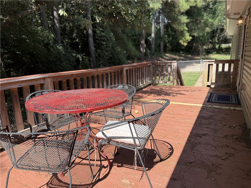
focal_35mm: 24
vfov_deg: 56.8
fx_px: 174
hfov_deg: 71.6
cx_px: 126
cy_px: 94
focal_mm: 6.76
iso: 80
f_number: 1.78
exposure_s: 1/1727
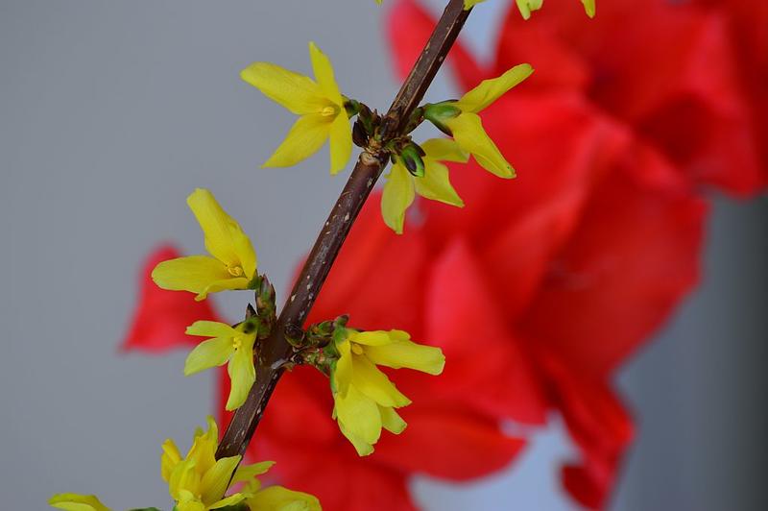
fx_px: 6395
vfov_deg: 4.6
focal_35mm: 300
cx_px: 384
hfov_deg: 6.9
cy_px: 256
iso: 100
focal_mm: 200
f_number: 8
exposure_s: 1/2.5
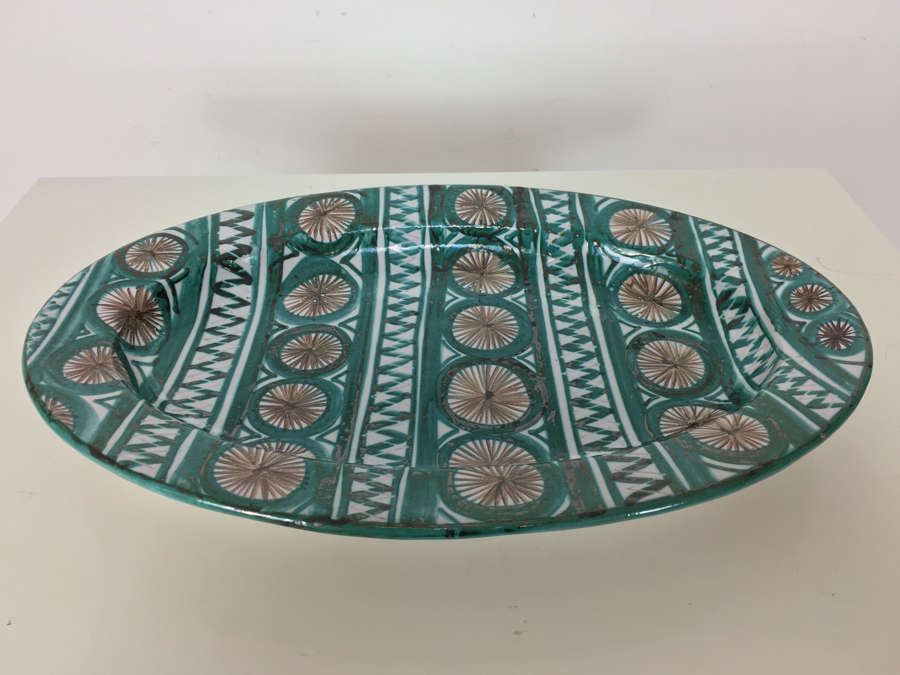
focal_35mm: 29
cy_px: 338
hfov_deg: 61.7
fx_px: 754
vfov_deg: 48.2
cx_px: 450
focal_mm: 4.15
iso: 40
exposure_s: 1/33
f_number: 2.2
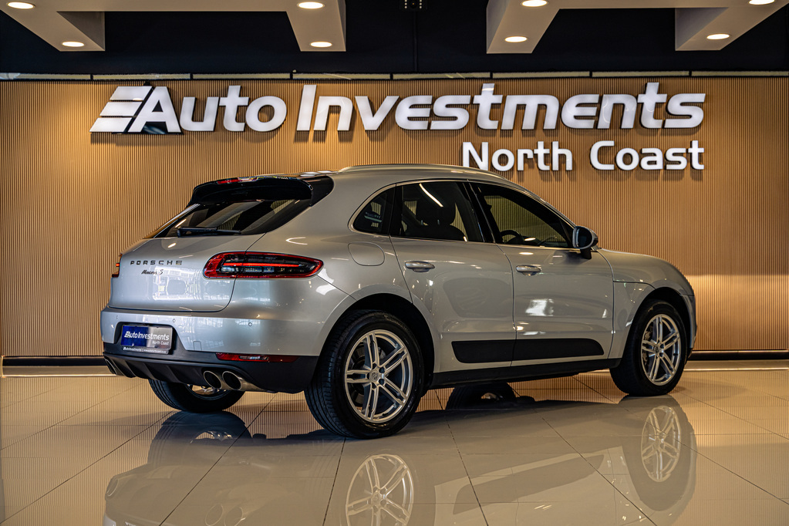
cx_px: 394
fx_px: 1096
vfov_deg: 27.0
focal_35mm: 50
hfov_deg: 39.6
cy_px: 263
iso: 320
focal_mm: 50
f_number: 3.5
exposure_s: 1/200
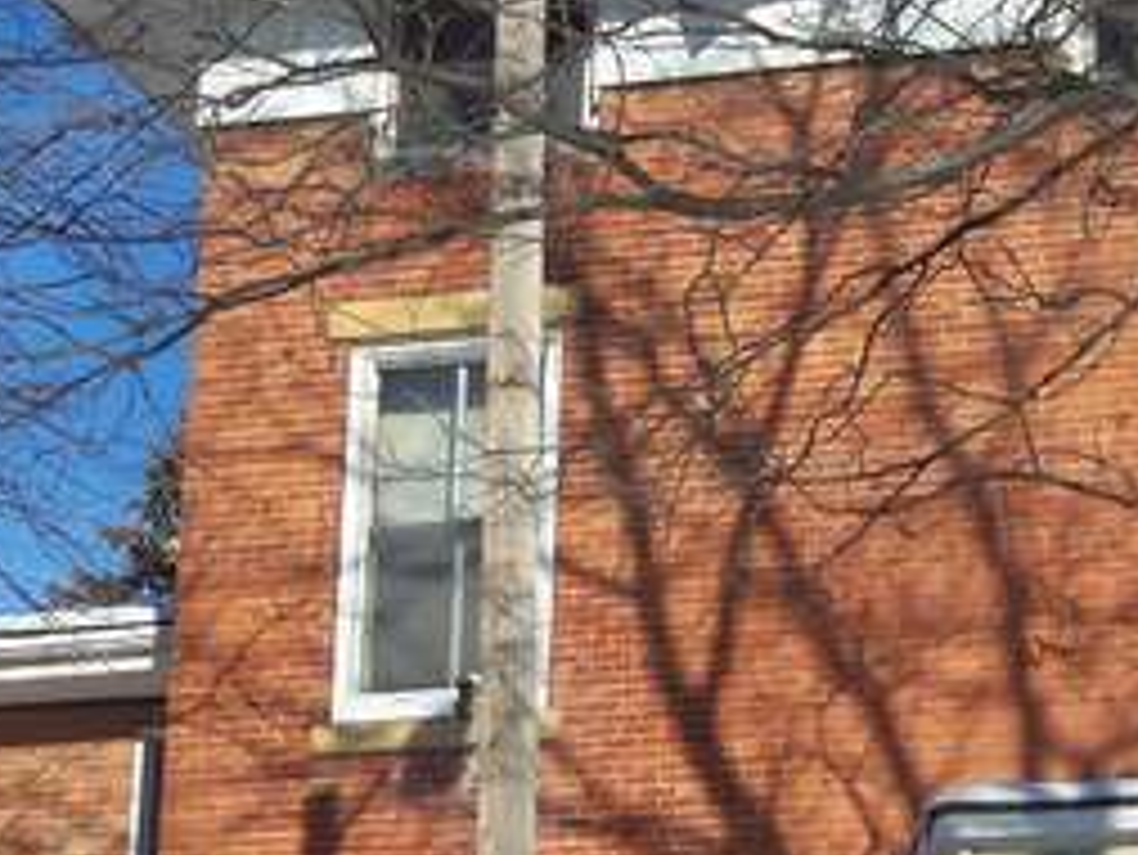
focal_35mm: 155
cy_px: 364
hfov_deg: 12.6
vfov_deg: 9.6
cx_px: 1080
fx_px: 5098
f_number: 12.6
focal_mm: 8.7
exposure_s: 1/60
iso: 64
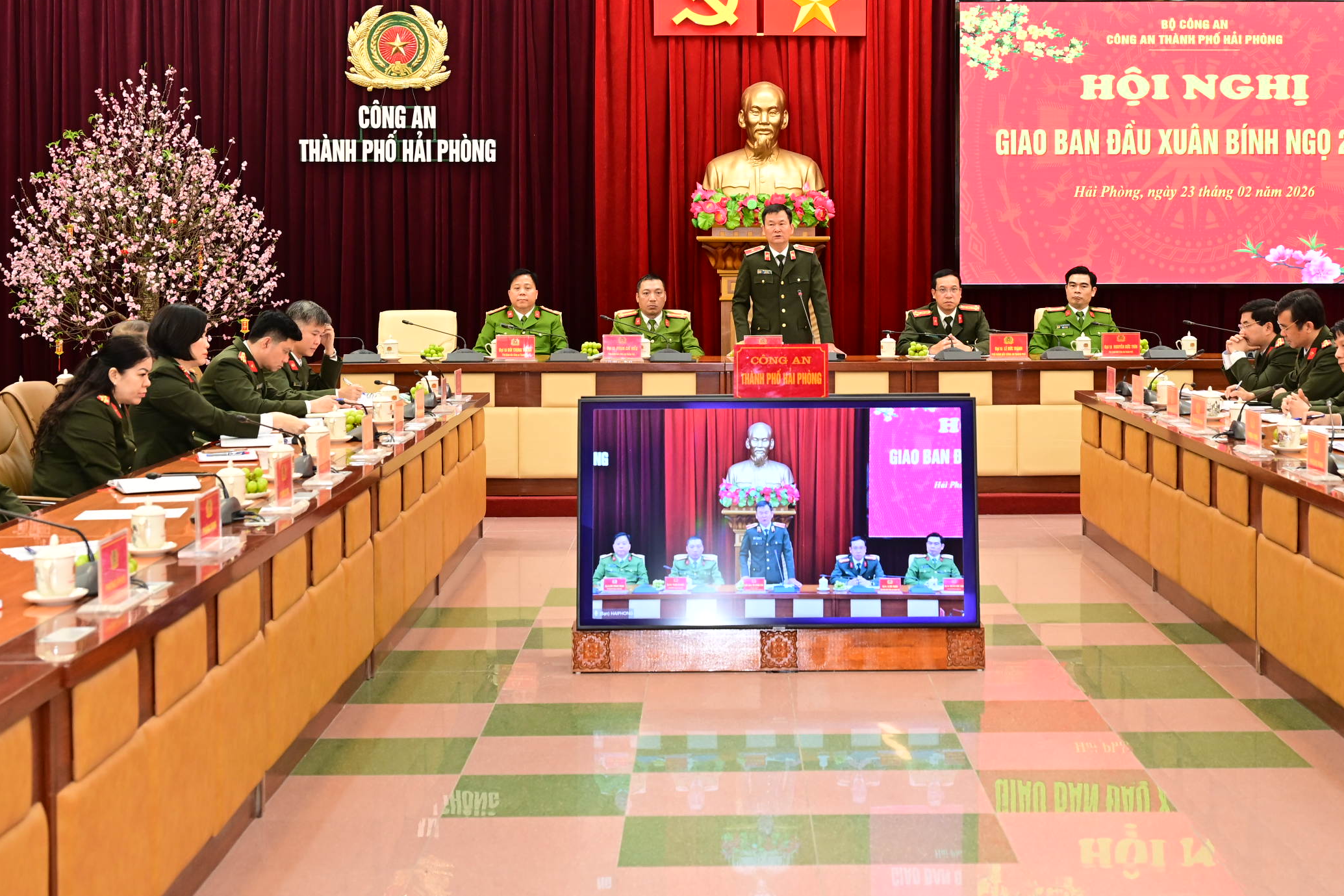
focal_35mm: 57
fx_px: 2128
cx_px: 762
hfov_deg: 35.0
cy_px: 276
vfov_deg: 23.6
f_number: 4
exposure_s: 1/160
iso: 2000
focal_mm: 39
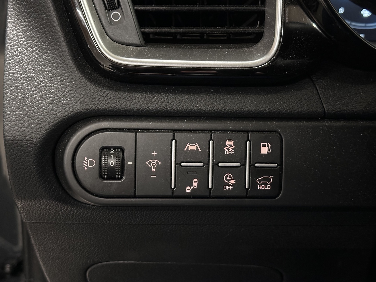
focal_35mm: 48
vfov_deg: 30.3
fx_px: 521
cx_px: 188
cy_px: 141
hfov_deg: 39.7
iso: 800
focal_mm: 6.86
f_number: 1.78
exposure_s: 1/20
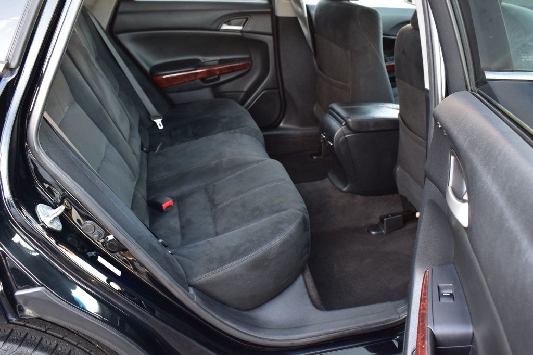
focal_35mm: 32
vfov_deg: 41.7
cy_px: 178
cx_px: 266
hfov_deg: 59.5
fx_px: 466
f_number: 6.3
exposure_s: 1/15
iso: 560
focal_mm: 21
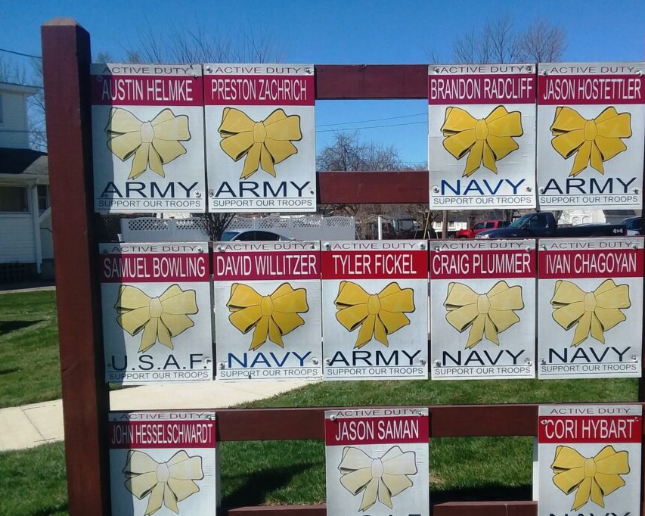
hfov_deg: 52.5
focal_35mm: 34
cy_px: 290
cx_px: 385
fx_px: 649
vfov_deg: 43.3
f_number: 1.9
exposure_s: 1/2127
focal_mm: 2.47
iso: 40
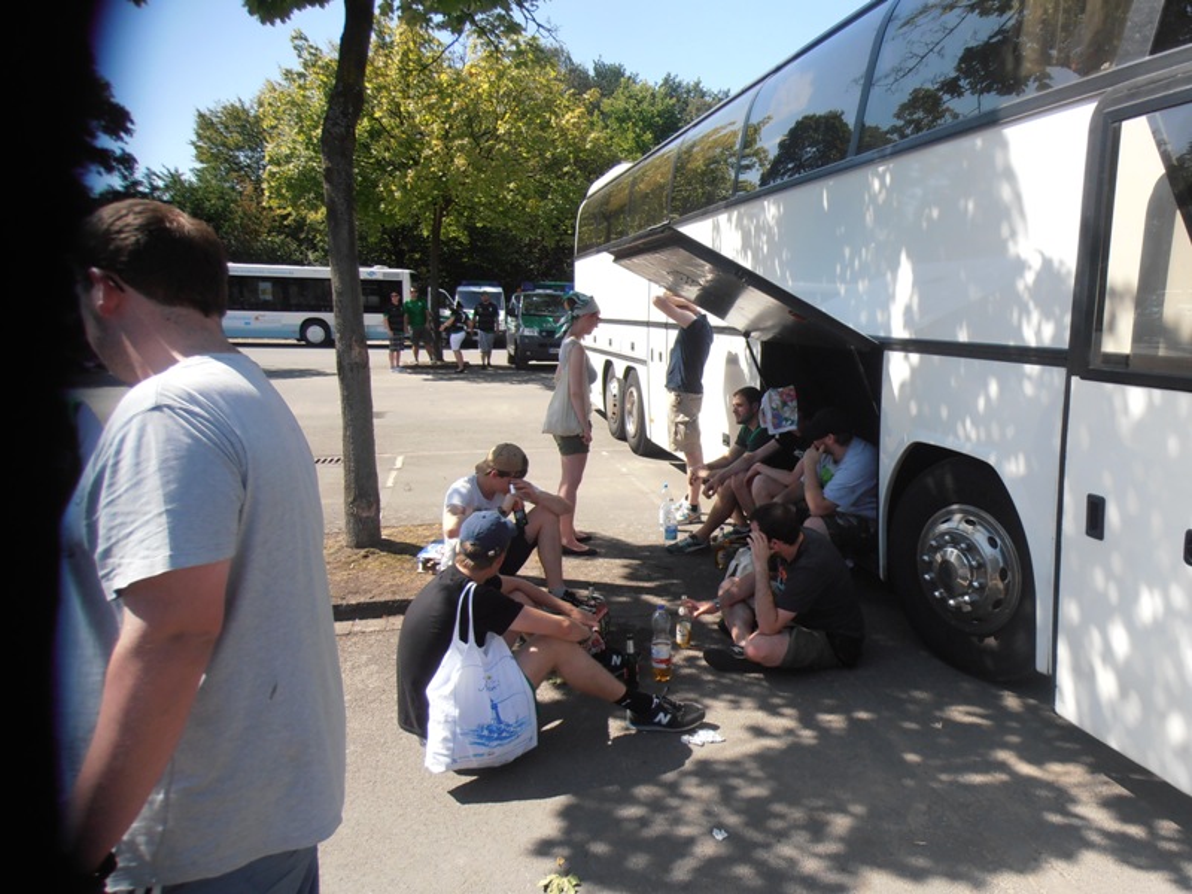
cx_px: 596
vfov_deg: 56.8
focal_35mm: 24
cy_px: 447
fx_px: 826
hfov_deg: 71.6
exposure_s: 1/640
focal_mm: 4.2
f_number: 3
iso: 80
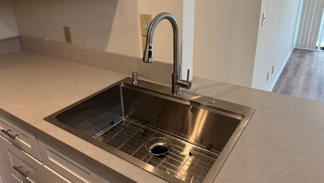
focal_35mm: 27
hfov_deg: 69.8
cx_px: 160
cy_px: 69
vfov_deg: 42.6
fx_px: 232
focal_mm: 6.76
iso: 160
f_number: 1.78
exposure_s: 1/120
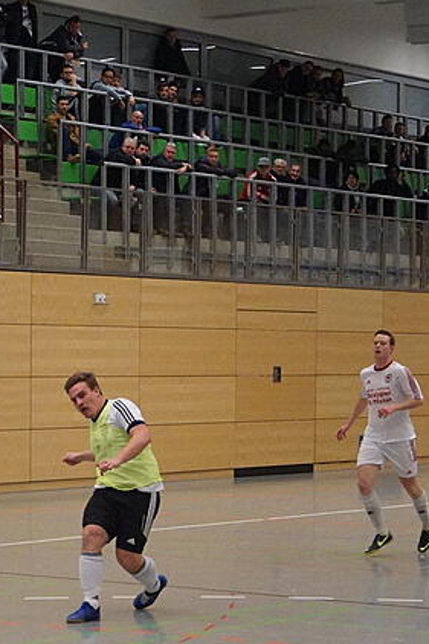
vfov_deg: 17.7
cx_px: 148
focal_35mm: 115
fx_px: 2057
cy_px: 496
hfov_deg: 11.9
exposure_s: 1/320
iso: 3200
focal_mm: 30
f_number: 4.5
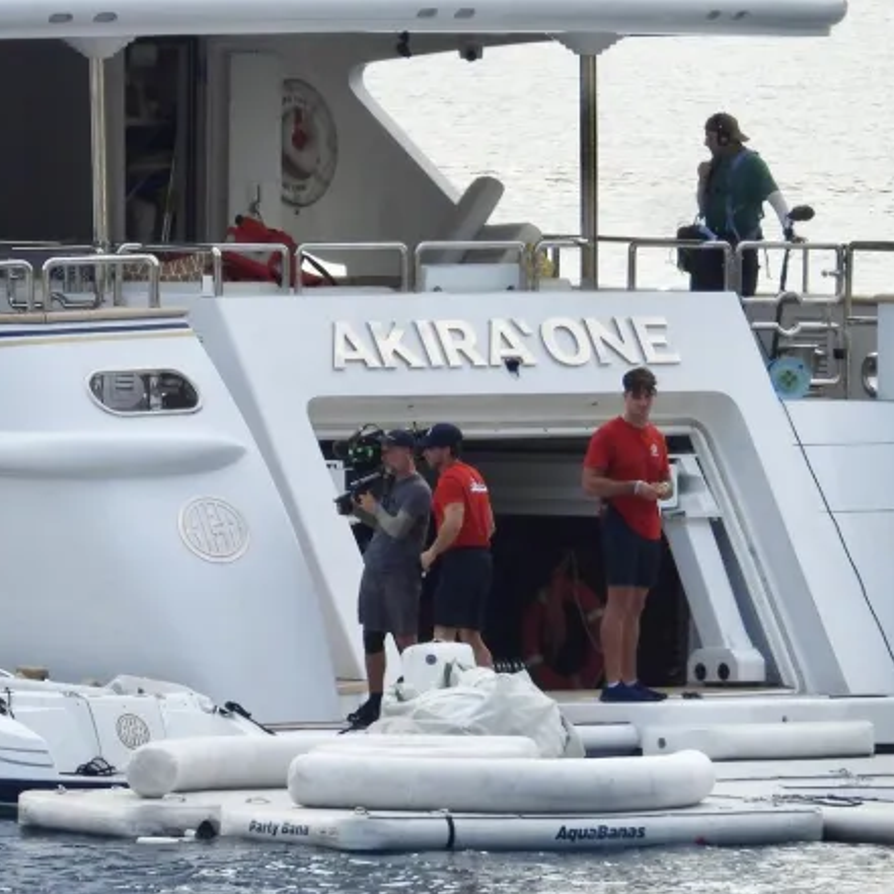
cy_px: 480
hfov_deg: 1.6
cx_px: 584
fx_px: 31147
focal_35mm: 1066
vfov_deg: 1.6
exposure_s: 1/1250
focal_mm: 126
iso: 200
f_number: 5
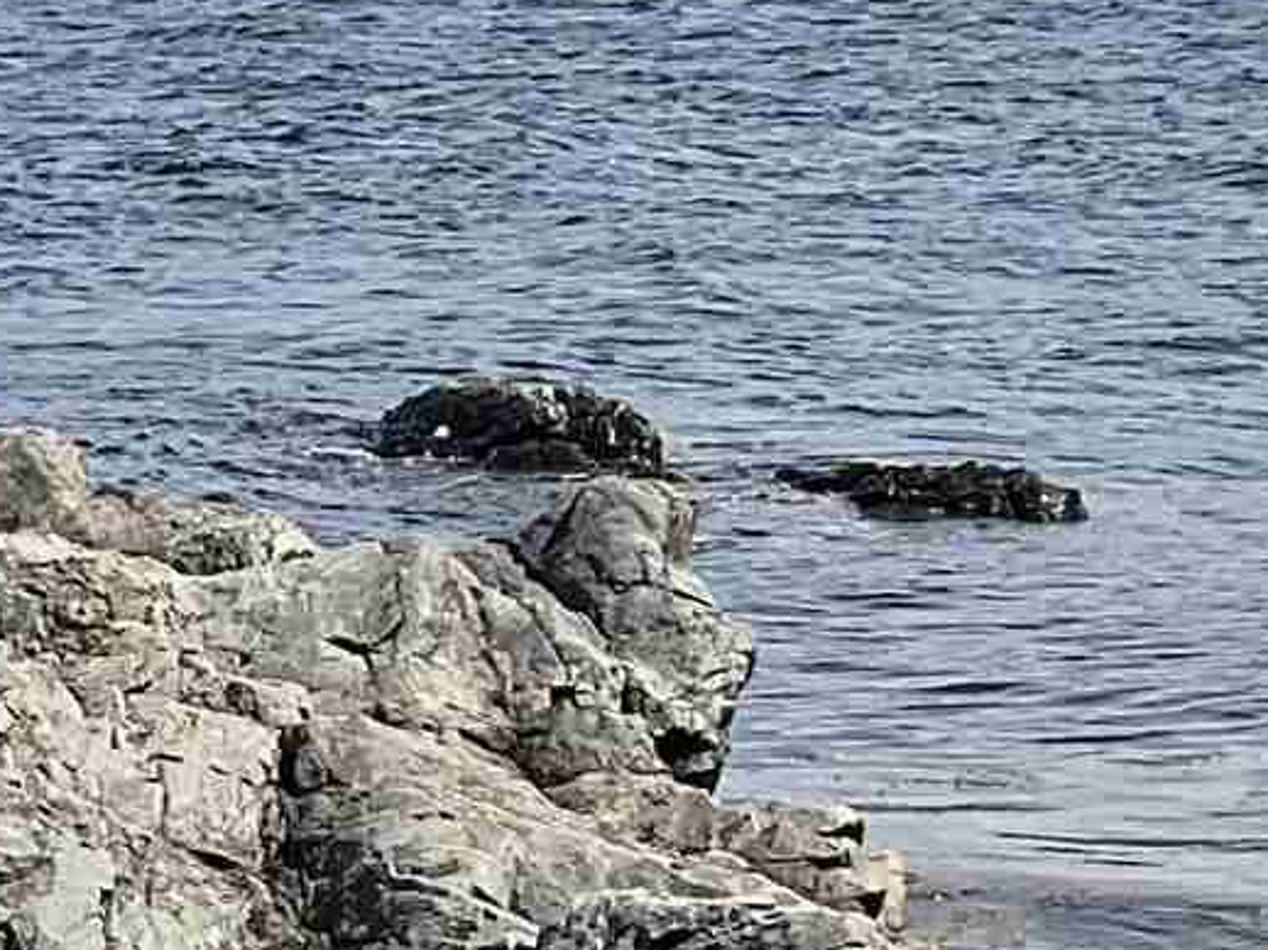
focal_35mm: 172
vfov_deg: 8.6
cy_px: 984
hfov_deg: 11.0
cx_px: -776
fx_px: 6298
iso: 16
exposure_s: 1/2667
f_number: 1.8
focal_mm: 3
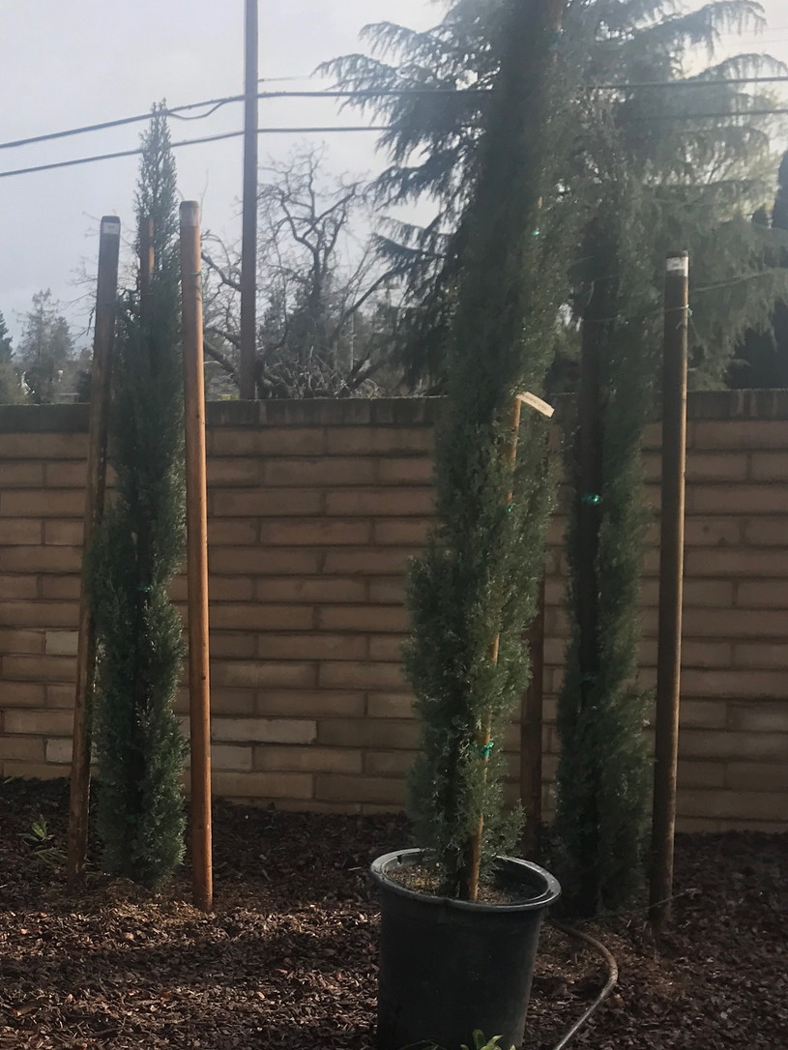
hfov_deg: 25.6
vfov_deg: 34.0
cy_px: 827
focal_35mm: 55
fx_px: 1669
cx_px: 62
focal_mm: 3.99
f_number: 1.8
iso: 20
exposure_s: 1/1709
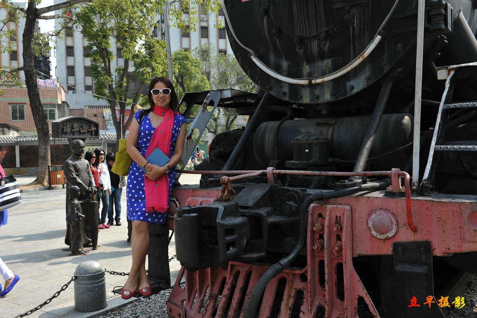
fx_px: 477
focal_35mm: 36
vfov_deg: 36.8
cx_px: 238
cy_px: 159
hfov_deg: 53.2
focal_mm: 36
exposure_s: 1/200
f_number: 8
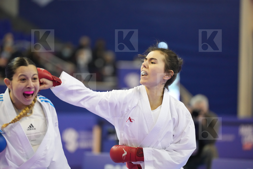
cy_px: 84
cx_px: 126
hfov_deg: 10.3
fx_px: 1405
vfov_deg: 6.9
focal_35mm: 200
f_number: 2.8
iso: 6400
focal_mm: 200
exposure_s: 1/1000
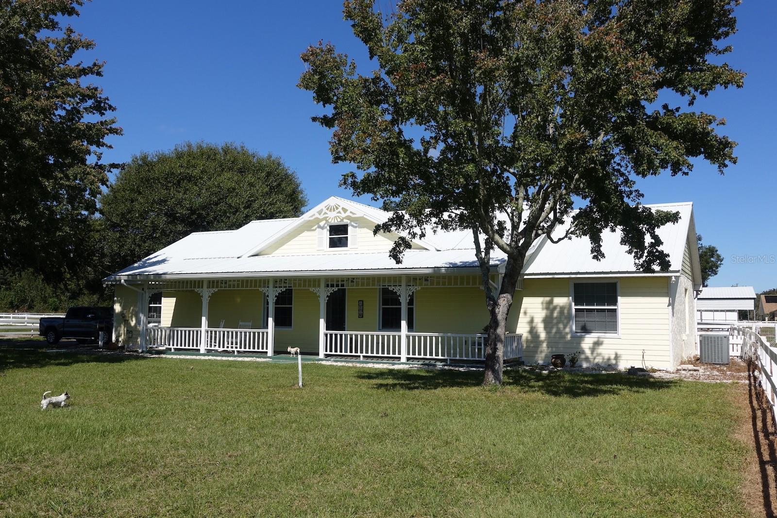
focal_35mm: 31
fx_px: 669
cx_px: 388
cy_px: 259
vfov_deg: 42.3
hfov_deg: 60.3
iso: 125
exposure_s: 1/800
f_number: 5.6
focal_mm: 11.33
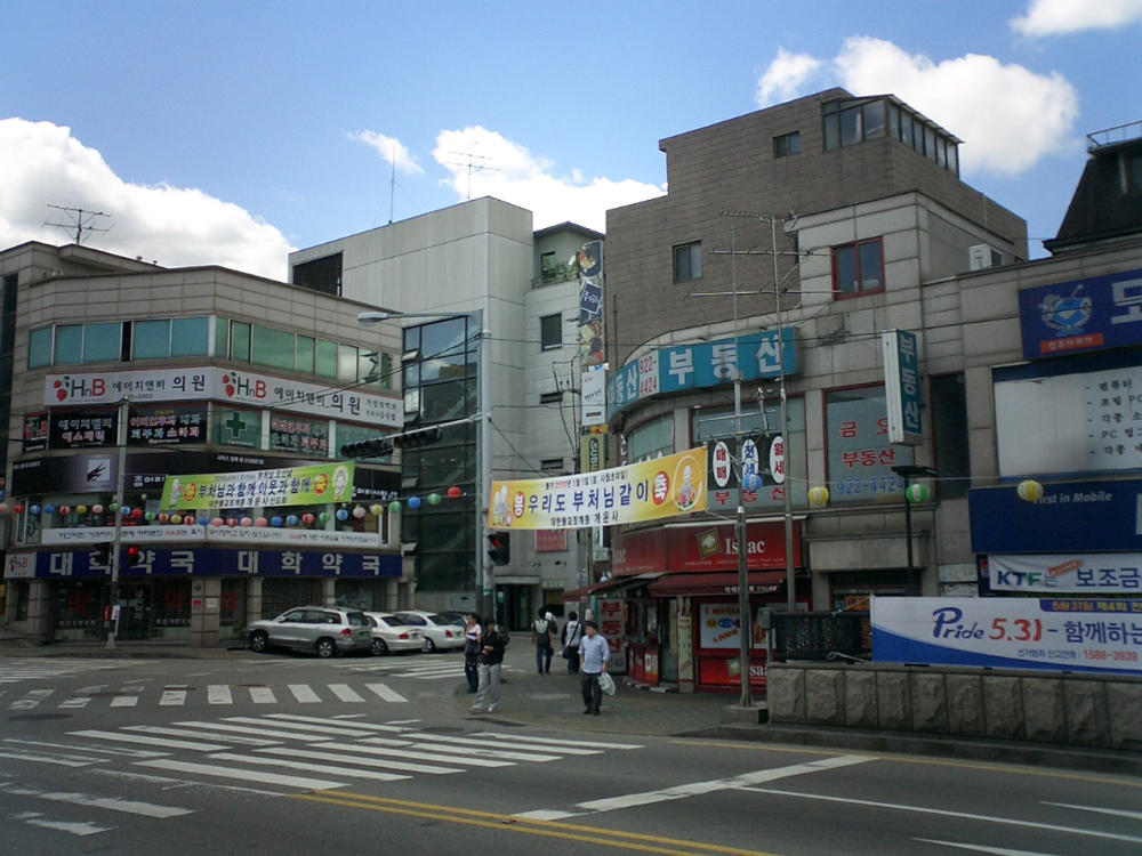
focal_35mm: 37
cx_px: 571
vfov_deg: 38.7
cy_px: 428
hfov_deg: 50.1
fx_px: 1221
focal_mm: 5.6
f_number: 3.5
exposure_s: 1/800
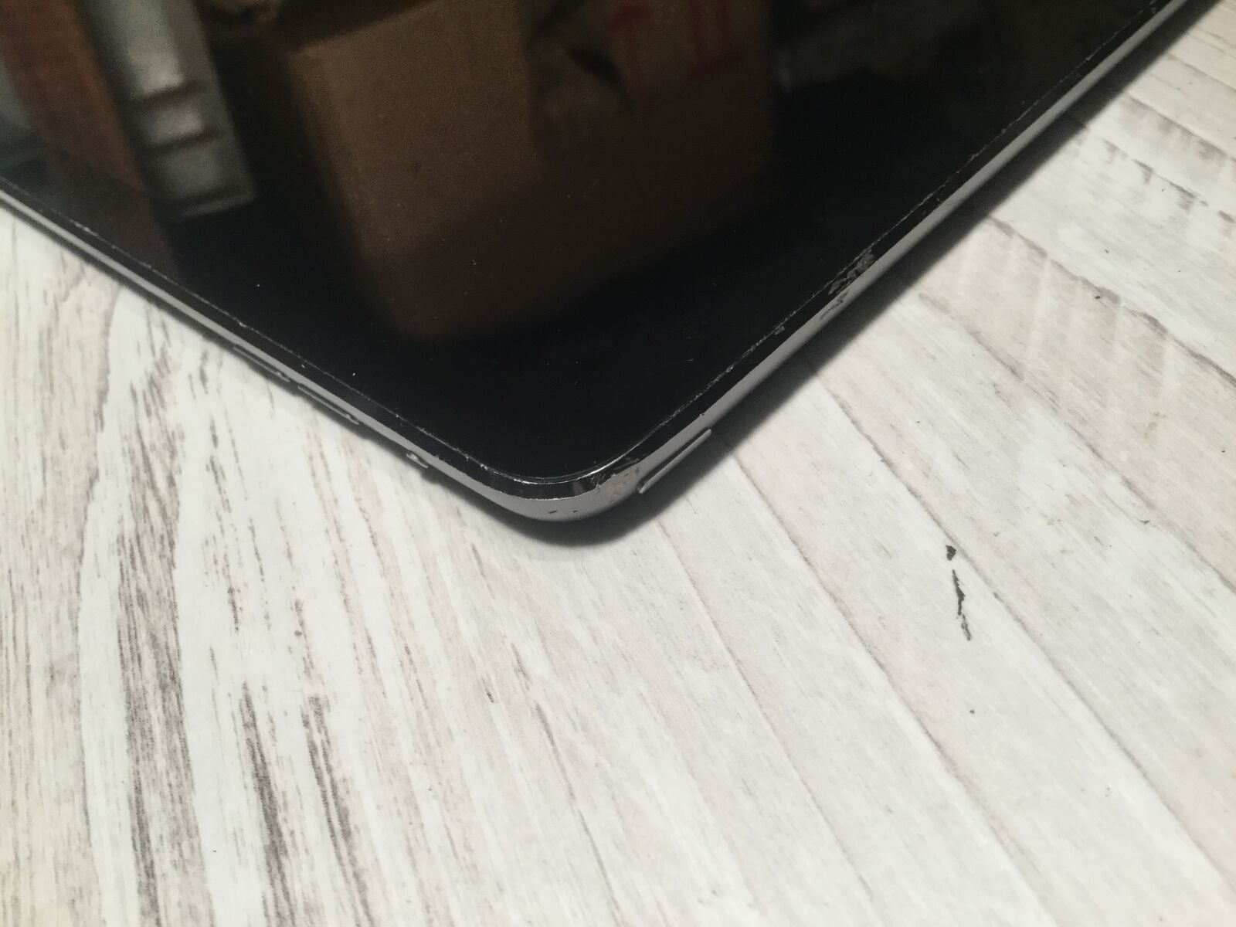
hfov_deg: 58.4
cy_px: 464
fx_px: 1107
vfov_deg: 45.4
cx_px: 618
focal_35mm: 31
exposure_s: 1/33
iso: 64
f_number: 2.4
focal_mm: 3.3
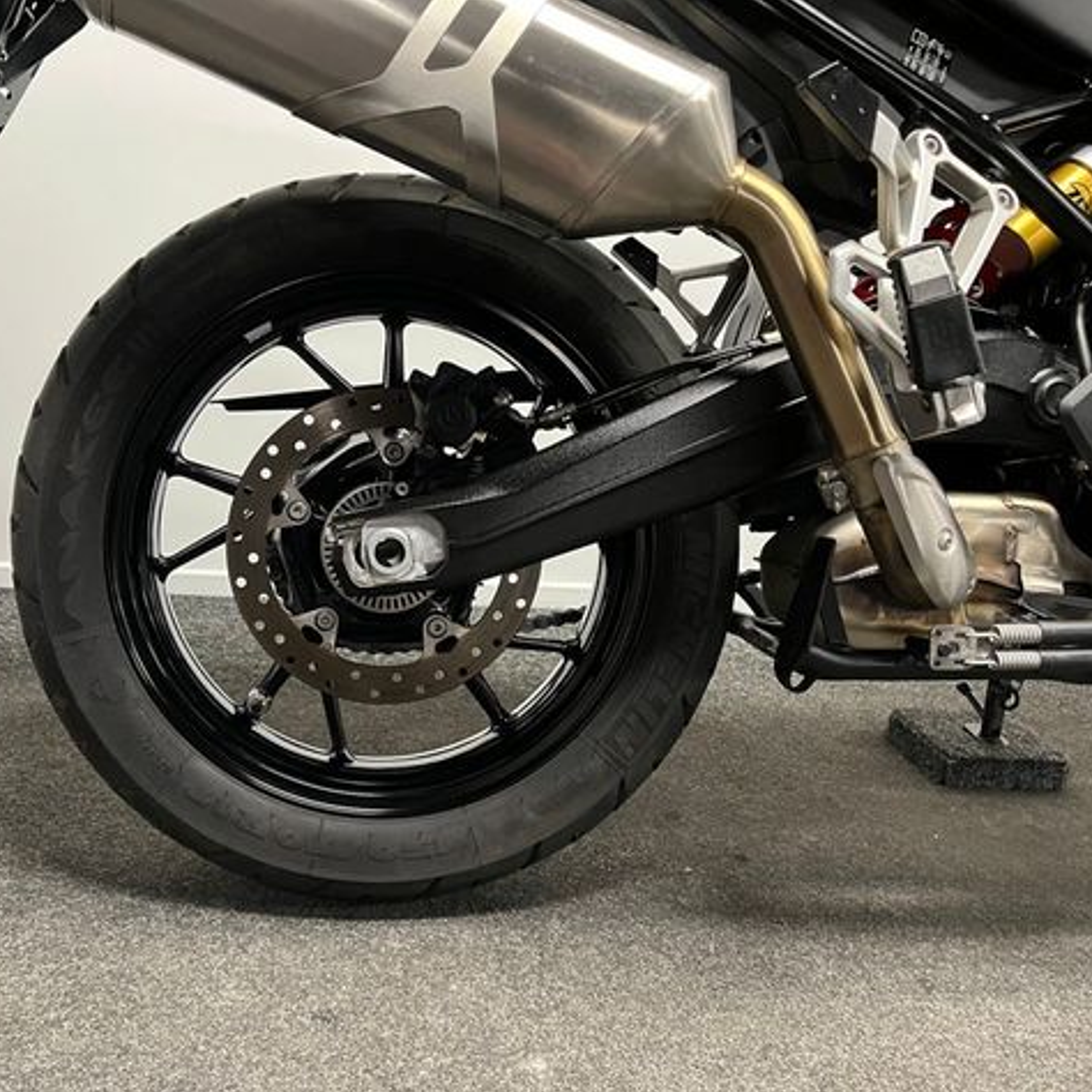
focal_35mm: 31
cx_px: 449
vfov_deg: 52.5
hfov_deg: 52.3
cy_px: 551
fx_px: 1106
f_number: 1.6
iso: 320
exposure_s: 1/50
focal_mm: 5.1
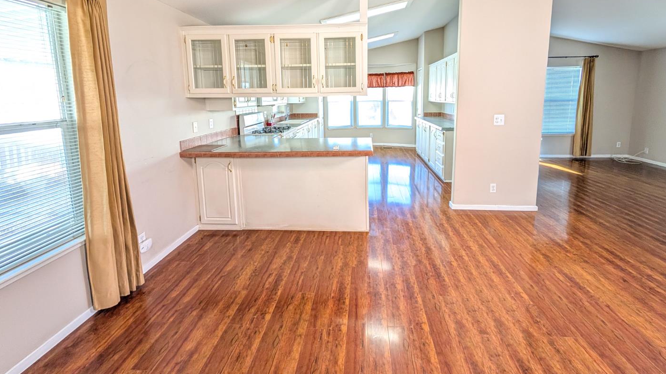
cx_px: 346
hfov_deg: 106.8
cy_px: 126
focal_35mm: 14
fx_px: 247
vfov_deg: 72.2
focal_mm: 2.02
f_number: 1.7
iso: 224
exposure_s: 1/120
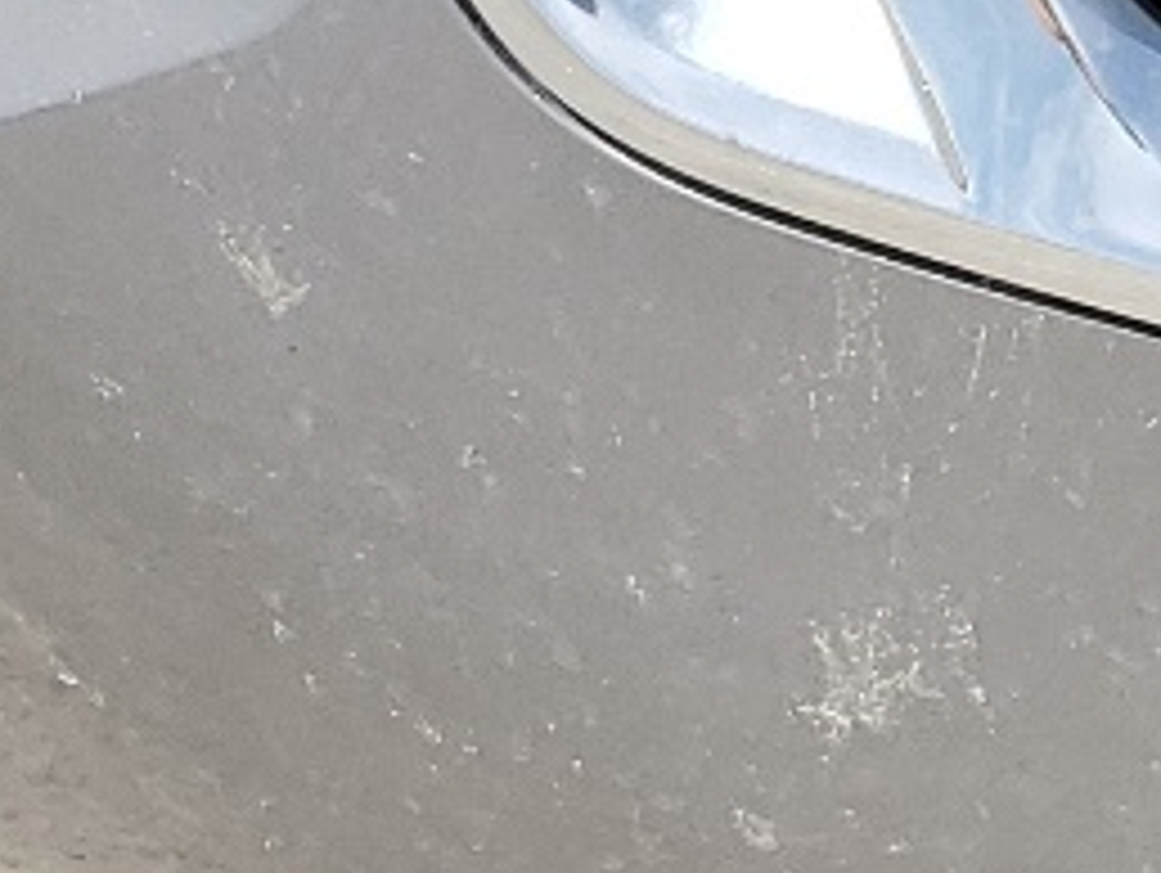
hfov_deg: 10.3
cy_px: -1044
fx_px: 5405
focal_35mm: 161
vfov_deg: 8.6
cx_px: 2970
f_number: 1.5
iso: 50
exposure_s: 1/2000
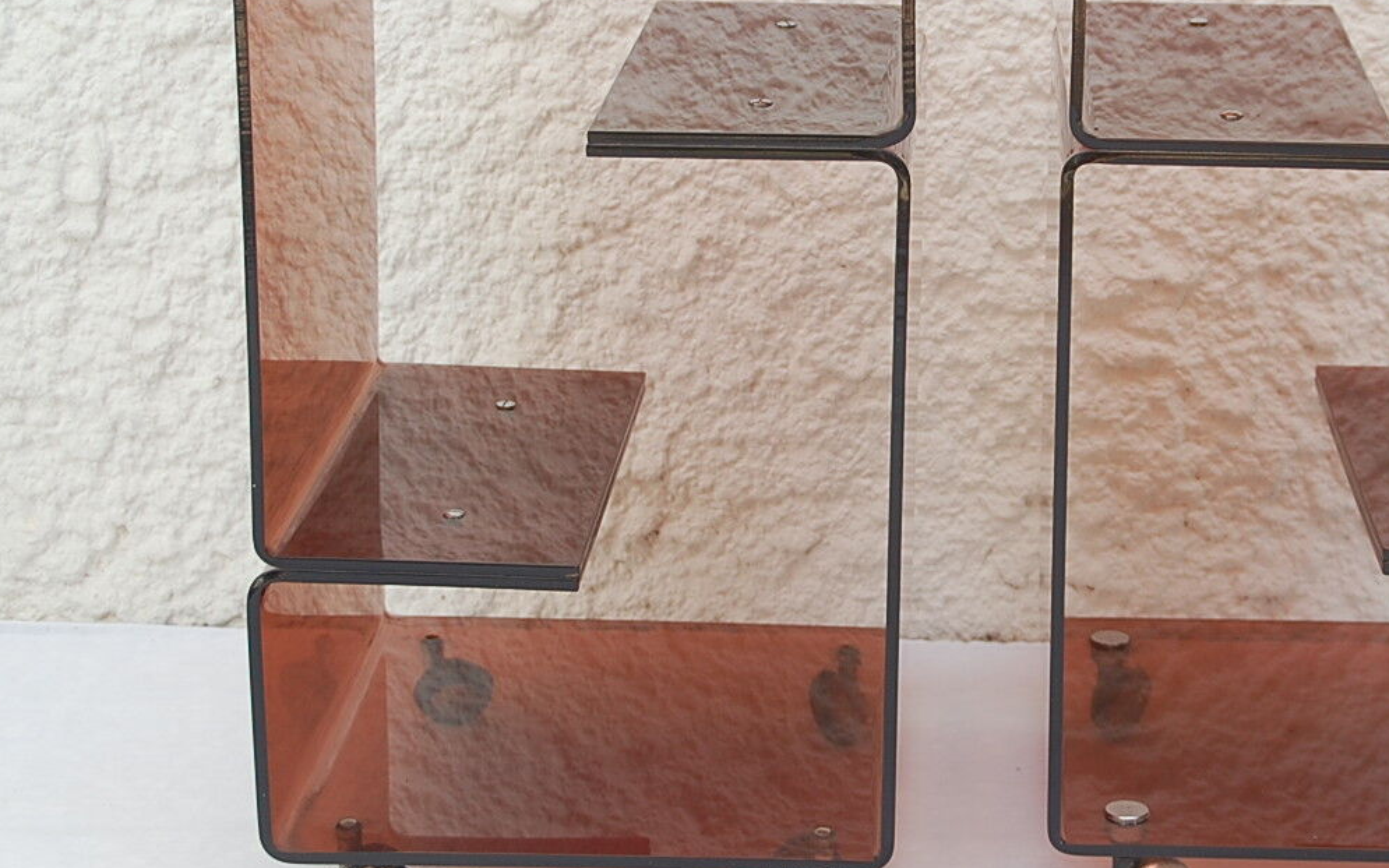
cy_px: 322
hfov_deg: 21.4
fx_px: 3672
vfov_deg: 13.5
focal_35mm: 97
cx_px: 893
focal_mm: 42
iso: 200
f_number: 7.1
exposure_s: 1/200
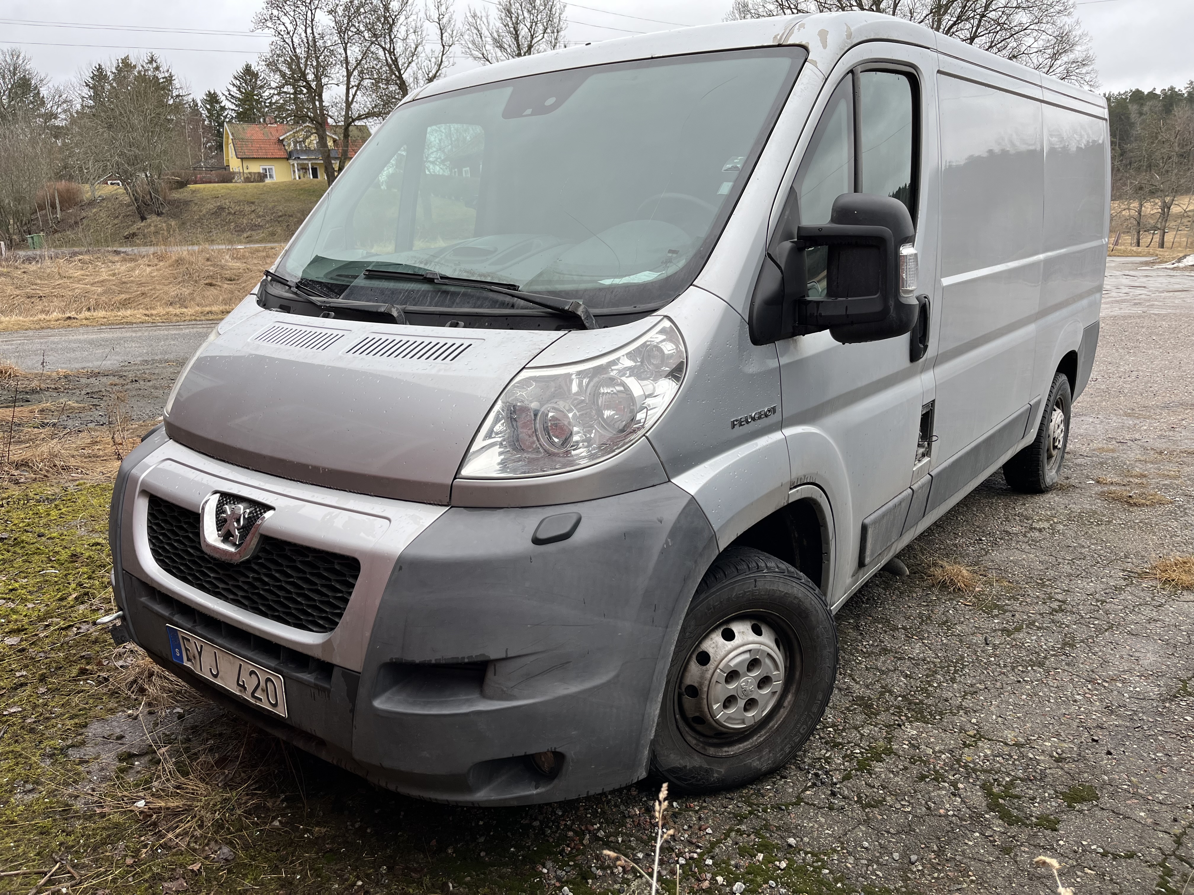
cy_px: 448
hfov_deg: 67.3
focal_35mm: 26
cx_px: 597
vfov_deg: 53.1
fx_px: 897
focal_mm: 5.1
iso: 50
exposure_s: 1/668
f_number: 1.6
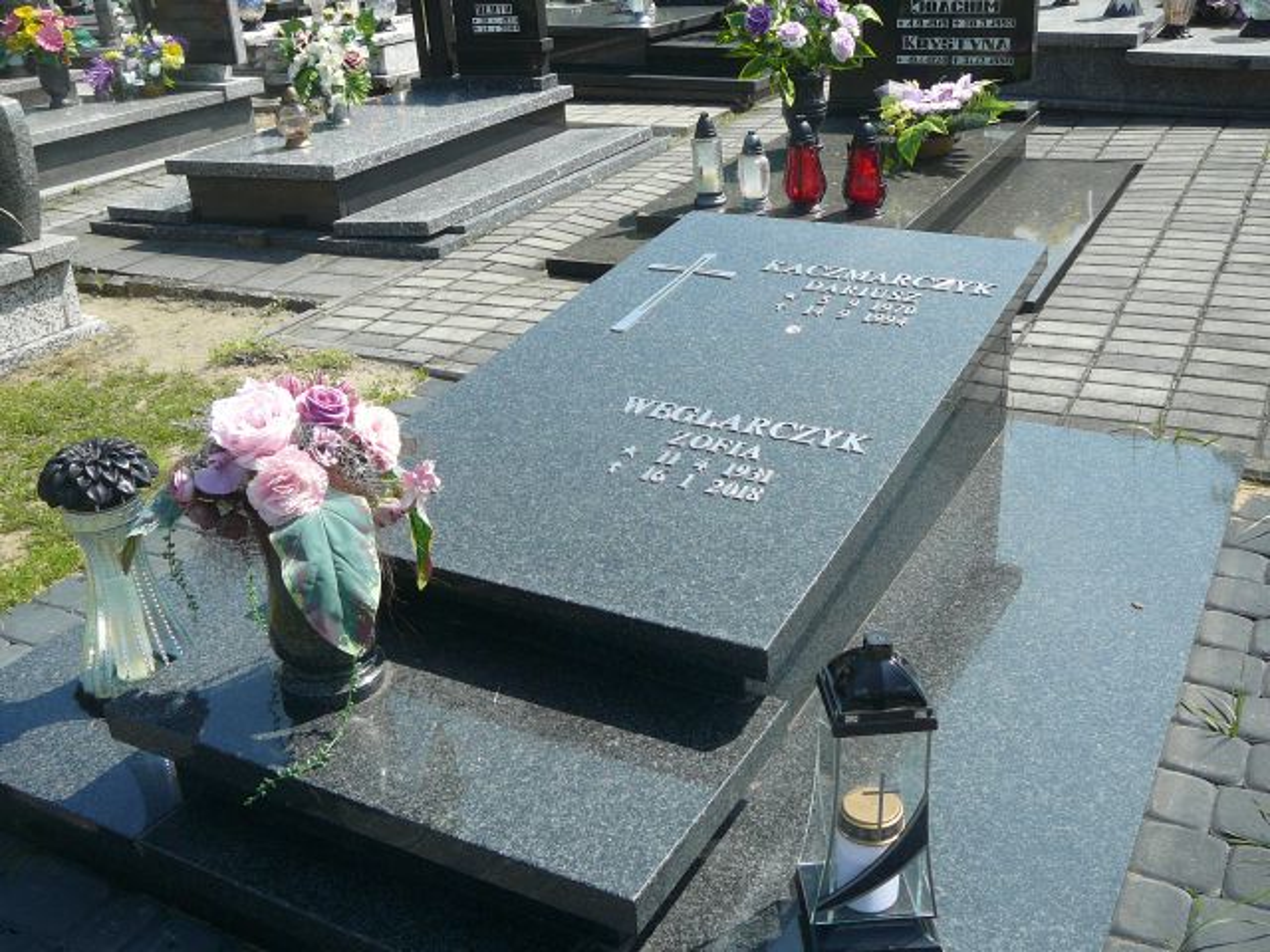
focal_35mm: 35
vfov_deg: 40.7
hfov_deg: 52.6
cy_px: 476
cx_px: 635
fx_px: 1284
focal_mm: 5.2
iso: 80
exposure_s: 1/800
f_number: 2.8
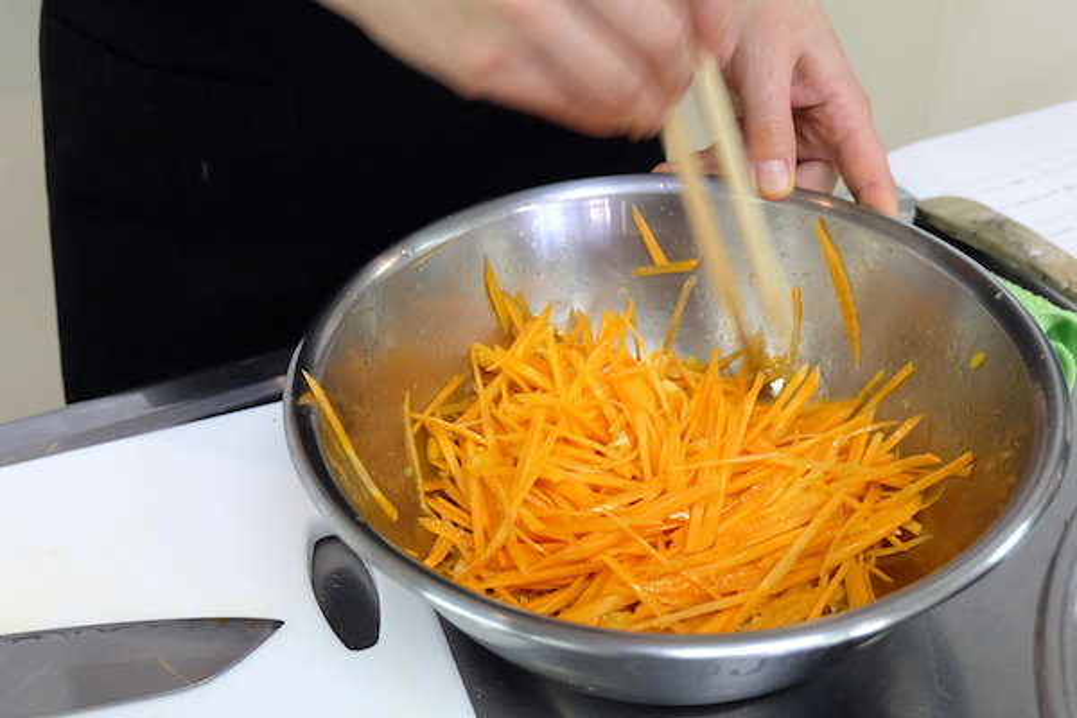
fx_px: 748
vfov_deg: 51.3
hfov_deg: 71.5
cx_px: 538
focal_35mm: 25
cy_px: 359
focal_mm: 16.7
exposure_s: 1/75
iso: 800
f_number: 3.5
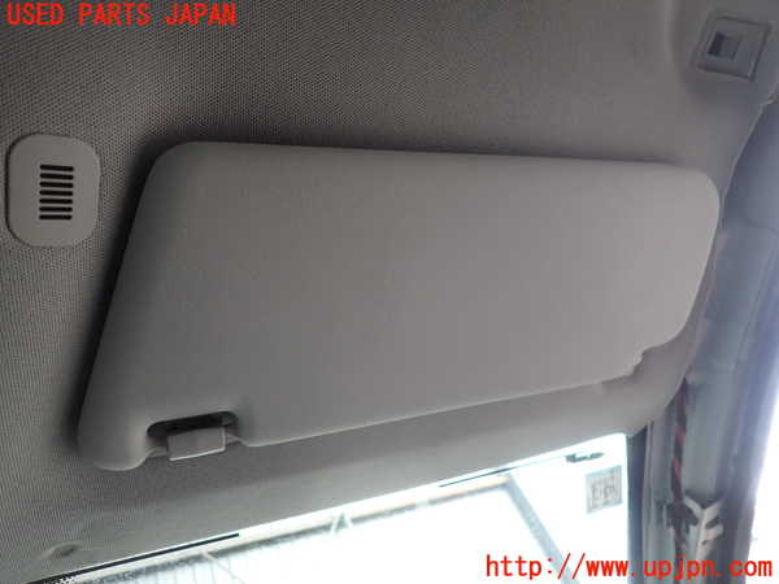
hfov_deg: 69.4
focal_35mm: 25
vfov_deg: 54.9
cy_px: 292
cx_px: 390
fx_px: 563
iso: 160
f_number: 2
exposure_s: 1/60
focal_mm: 4.5
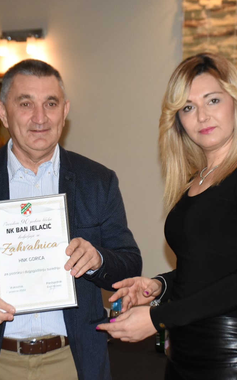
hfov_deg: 11.8
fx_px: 1148
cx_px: 123
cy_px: 191
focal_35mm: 111
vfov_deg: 18.8
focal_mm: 48
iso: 2000
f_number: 6.3
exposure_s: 1/60
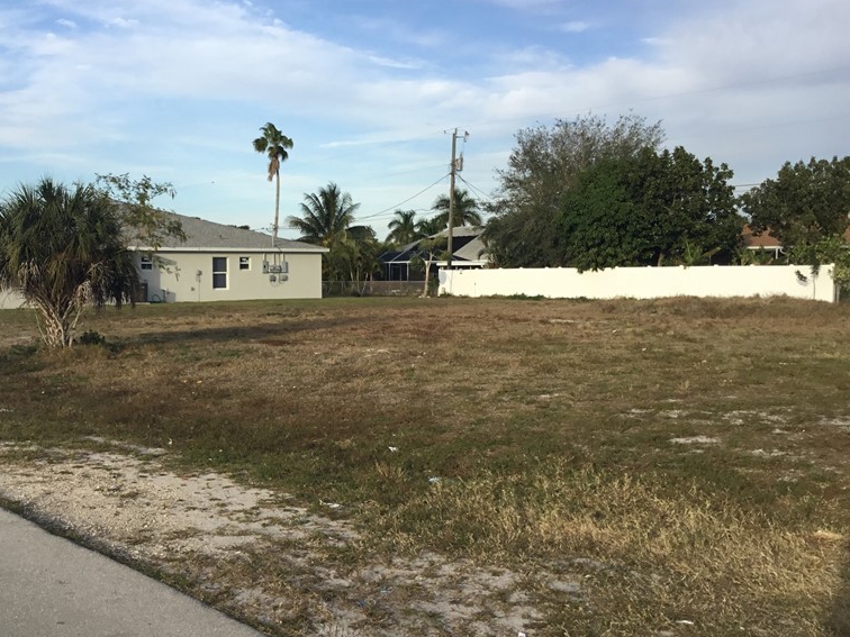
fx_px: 1031
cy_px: 349
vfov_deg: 34.3
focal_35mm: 42
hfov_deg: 44.2
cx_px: 284
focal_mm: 3.3
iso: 25
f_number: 2.4
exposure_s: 1/721
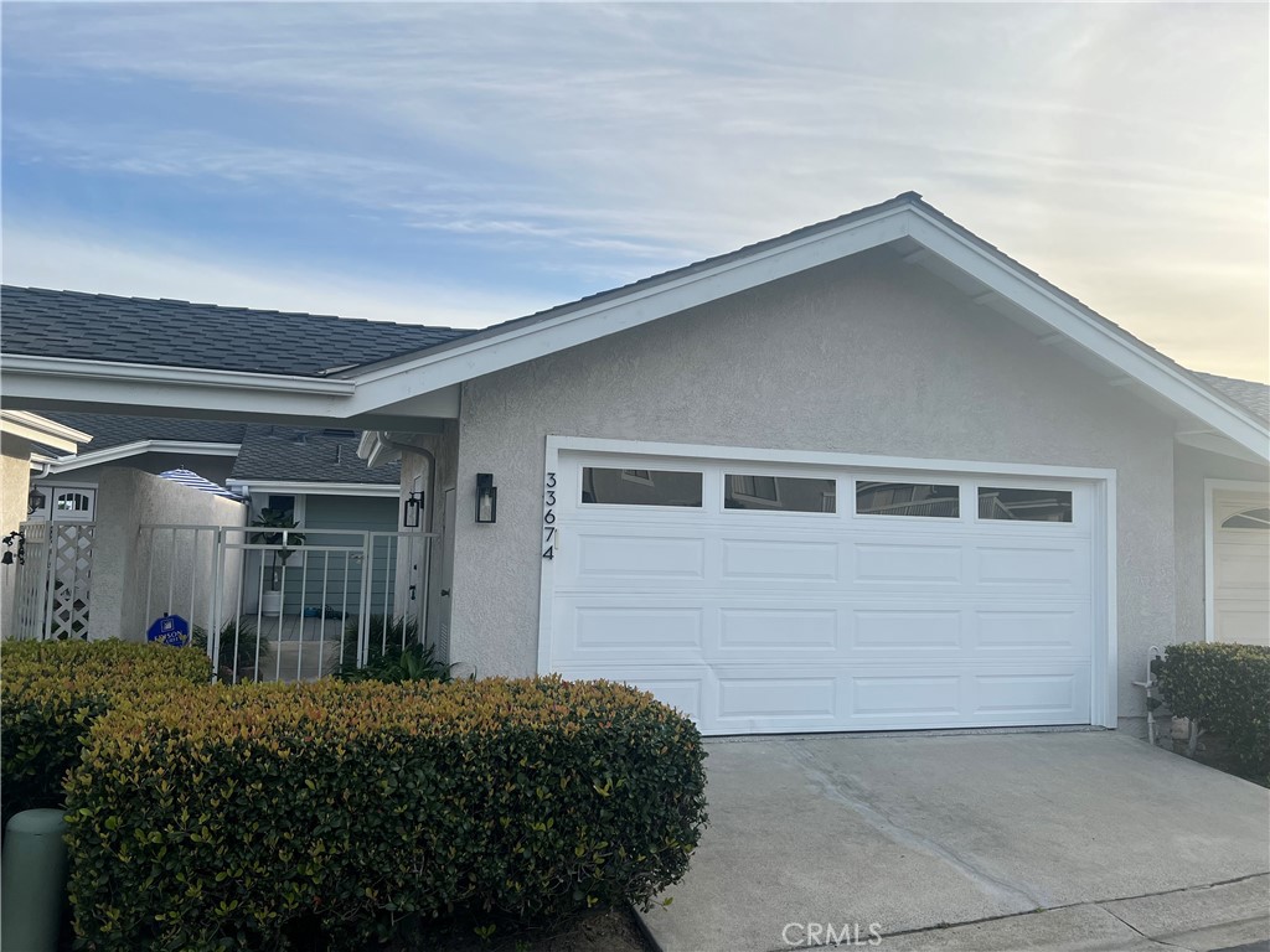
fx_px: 954
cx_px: 635
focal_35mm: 26
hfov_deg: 67.3
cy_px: 476
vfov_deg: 53.1
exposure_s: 1/2841
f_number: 1.5
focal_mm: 5.7
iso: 50
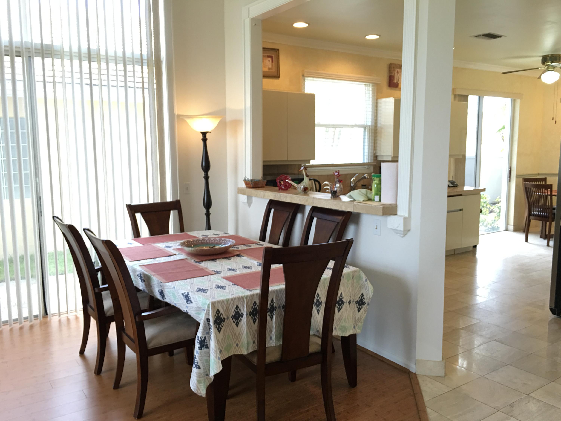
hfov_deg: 61.7
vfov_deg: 48.2
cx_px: 280
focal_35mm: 29
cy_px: 210
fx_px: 470
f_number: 2.2
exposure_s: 1/30
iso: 40
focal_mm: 4.15
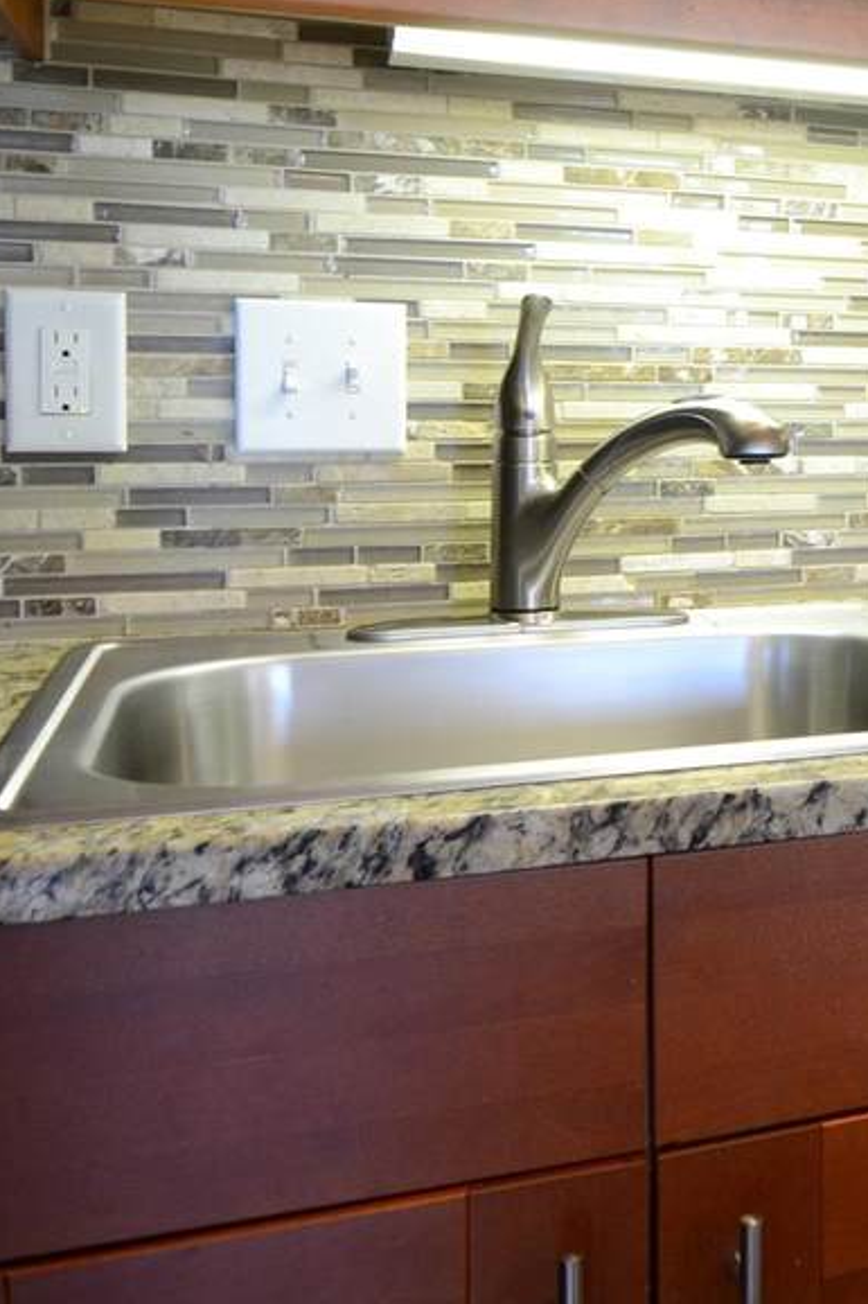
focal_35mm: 43
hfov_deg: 26.4
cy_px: 438
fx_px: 1560
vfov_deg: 44.7
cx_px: 1132
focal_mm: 13
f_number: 8
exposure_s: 1/4
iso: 400
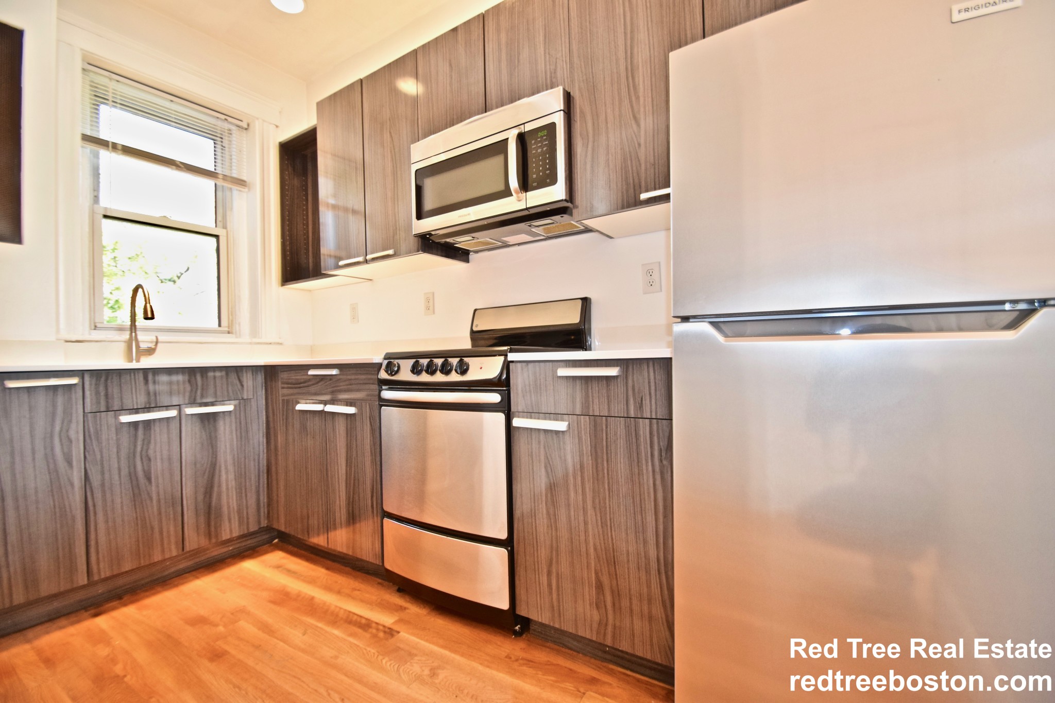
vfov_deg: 77.3
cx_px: 528
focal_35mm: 15
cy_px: 352
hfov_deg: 100.4
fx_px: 440
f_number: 4.5
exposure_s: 1/80
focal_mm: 10
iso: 640
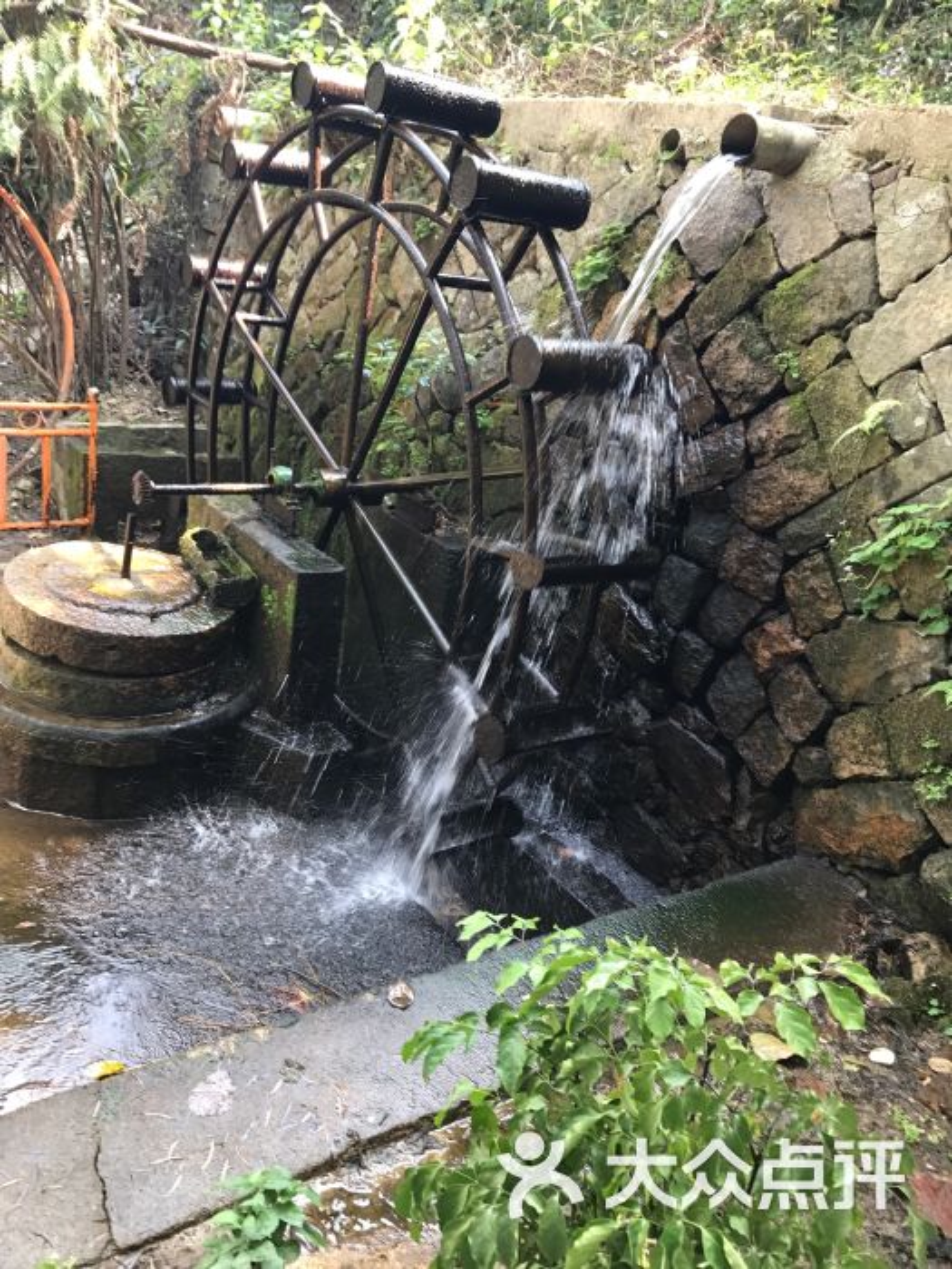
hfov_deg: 49.7
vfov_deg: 63.4
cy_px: 634
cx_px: 476
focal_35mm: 28
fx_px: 1027
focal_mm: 3.99
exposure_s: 1/50
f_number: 1.8
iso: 32
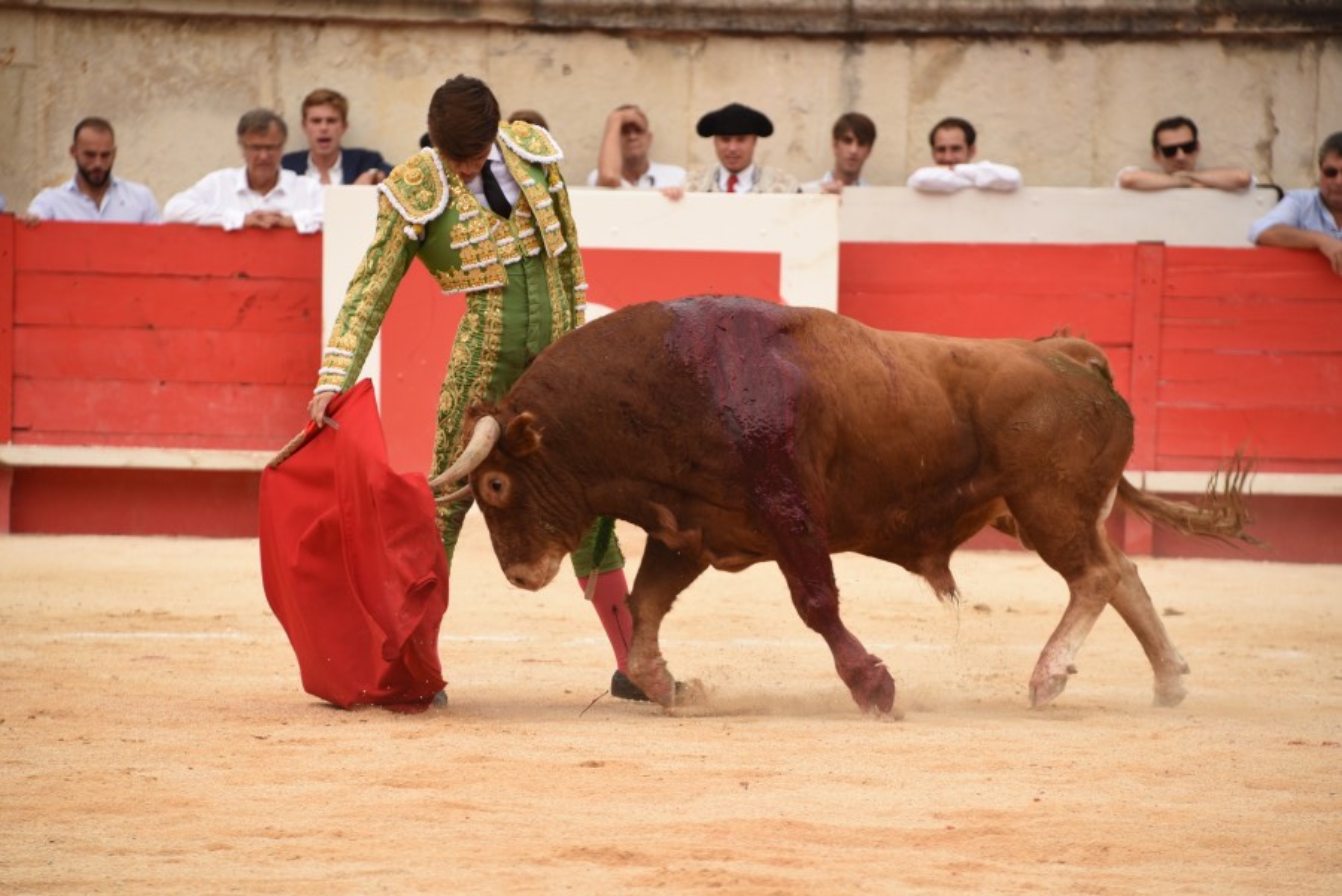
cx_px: 671
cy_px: 448
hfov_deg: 8.9
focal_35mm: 230
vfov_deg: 6.0
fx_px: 8578
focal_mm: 230
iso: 400
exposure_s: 1/800
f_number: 6.3
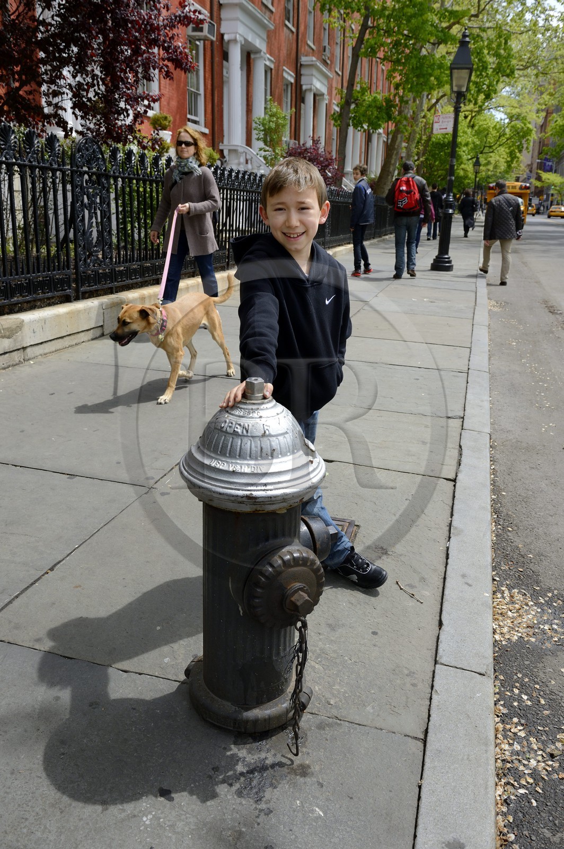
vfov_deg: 63.7
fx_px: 683
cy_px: 424
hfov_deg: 44.9
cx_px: 282
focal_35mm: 29
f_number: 9
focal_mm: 29
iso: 400
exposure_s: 1/400
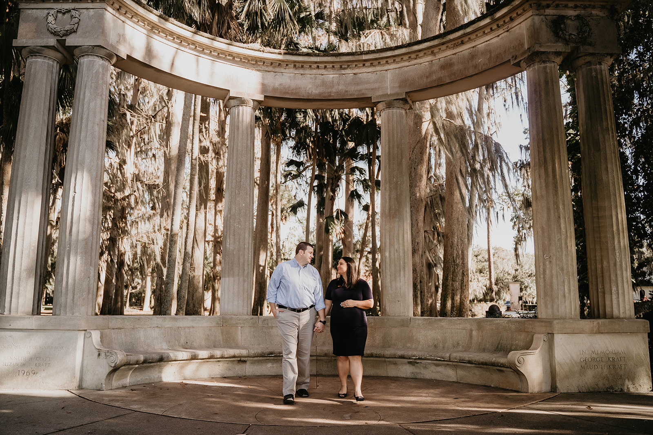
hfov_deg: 65.5
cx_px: 326
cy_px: 218
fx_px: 508
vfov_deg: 46.4
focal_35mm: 28
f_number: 2.8
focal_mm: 28
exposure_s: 1/320
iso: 200
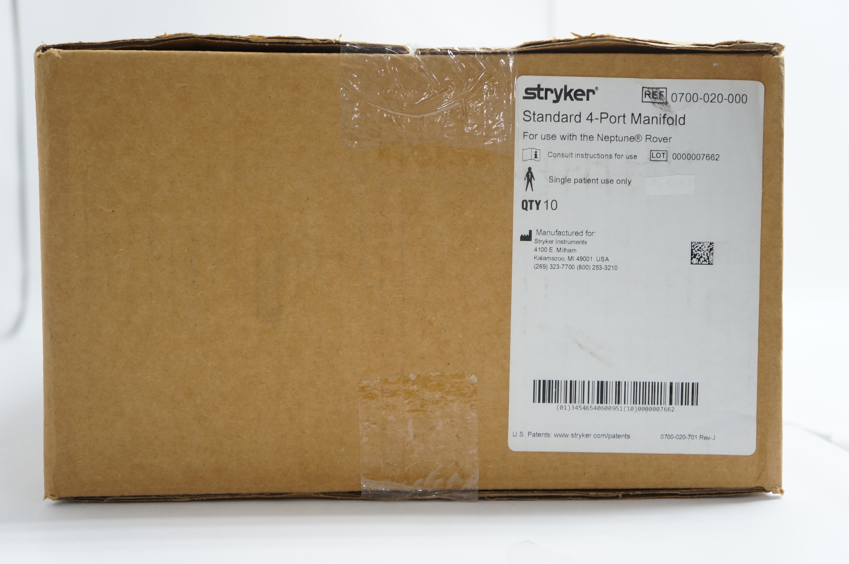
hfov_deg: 42.4
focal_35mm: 46
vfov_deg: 28.9
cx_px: 424
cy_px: 282
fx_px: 1095
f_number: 4
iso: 400
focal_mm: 31
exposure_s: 1/60
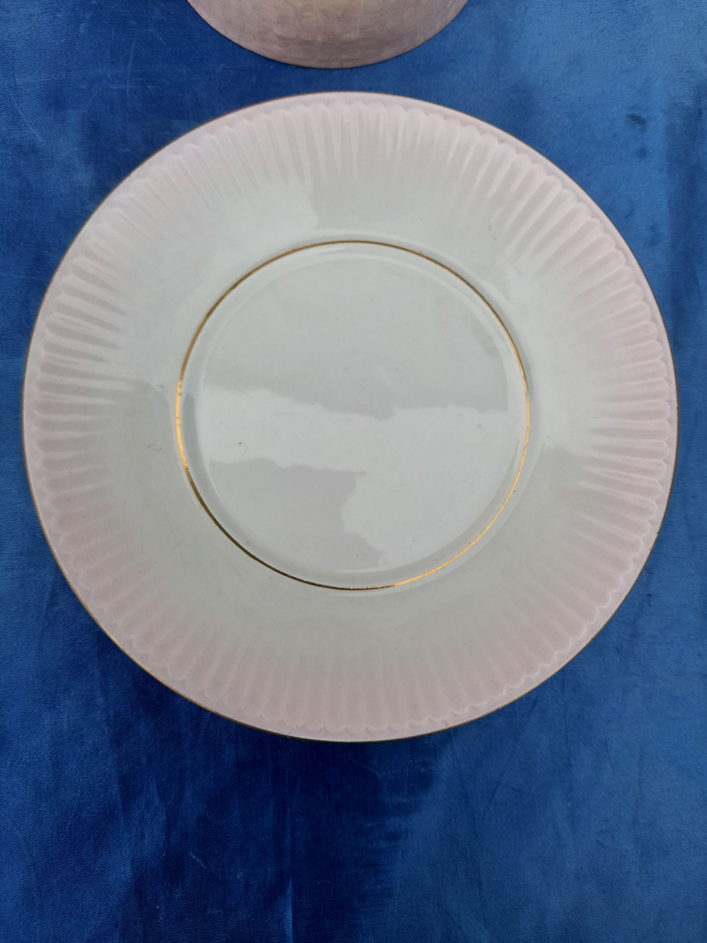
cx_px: 354
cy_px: 472
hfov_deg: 54.9
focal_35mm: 25
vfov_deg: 69.4
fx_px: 681
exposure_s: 1/50
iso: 32
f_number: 2
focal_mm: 4.6
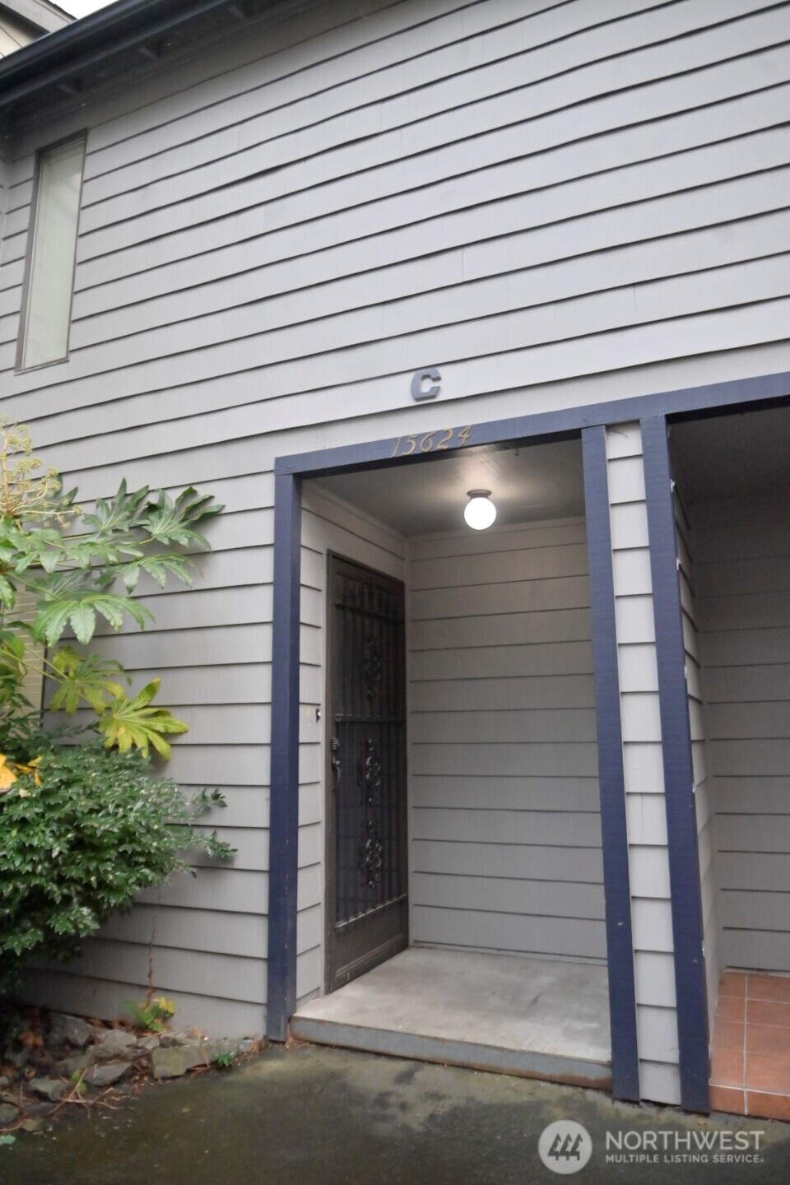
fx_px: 790
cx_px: 395
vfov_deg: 73.7
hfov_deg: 53.1
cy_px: 592
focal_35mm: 24
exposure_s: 1/1000
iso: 2500
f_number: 3.5
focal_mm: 24
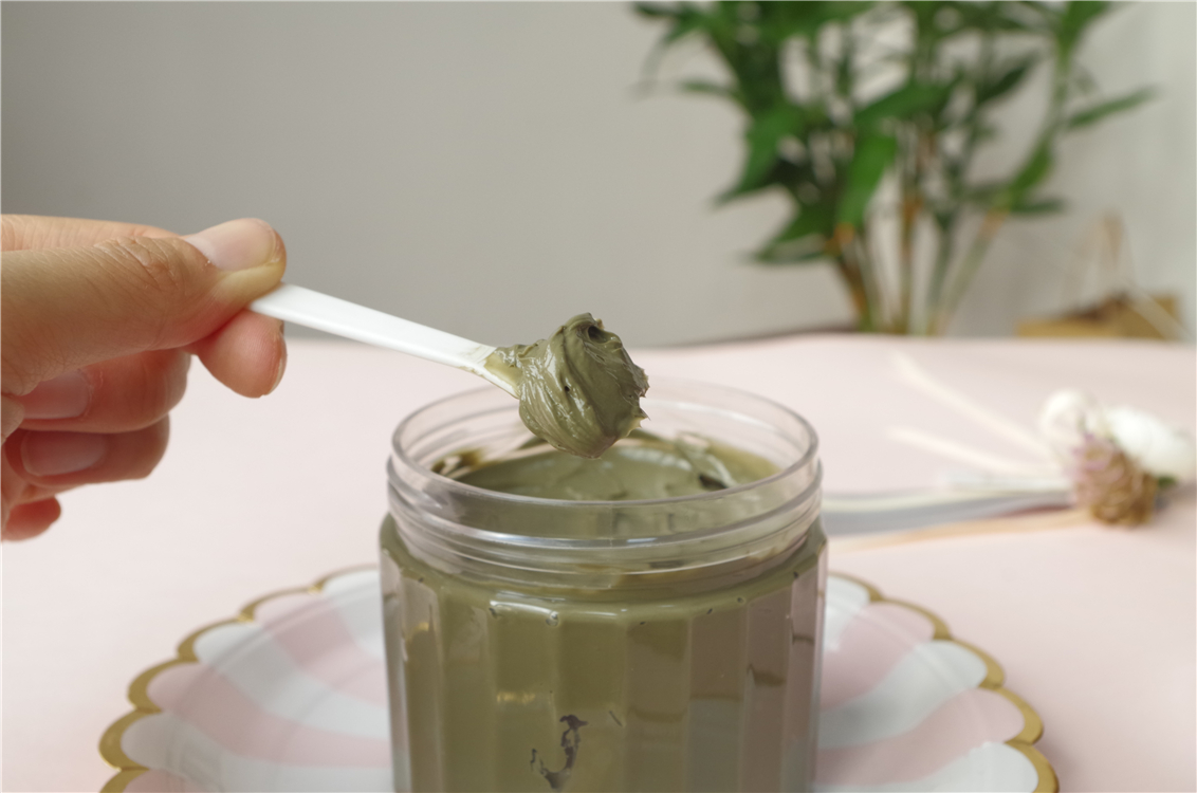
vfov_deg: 34.1
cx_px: 598
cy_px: 396
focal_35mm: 39
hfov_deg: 49.6
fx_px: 1294
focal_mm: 26.25
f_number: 7.1
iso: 400
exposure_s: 1/50
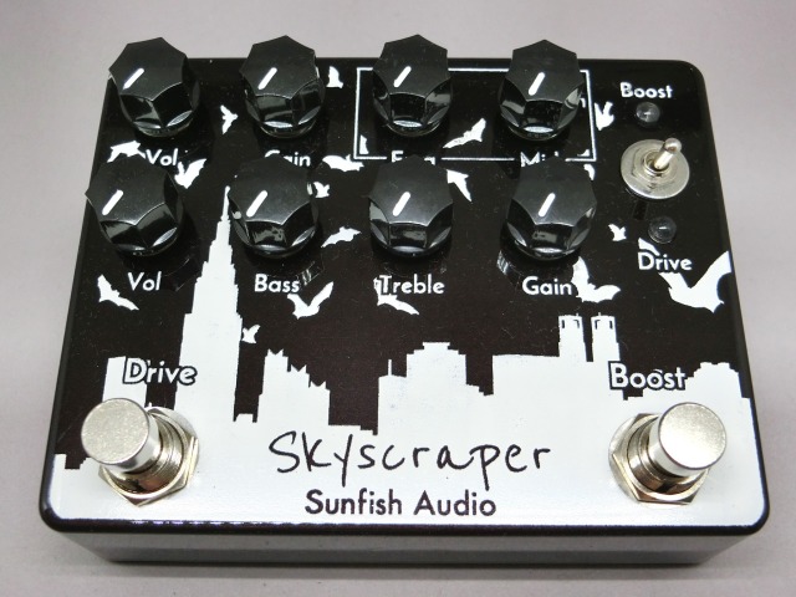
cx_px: 398
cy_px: 298
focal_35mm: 39
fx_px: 897
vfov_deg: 36.8
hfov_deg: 47.9
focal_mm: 6.9
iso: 160
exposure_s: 1/125
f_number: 4.1
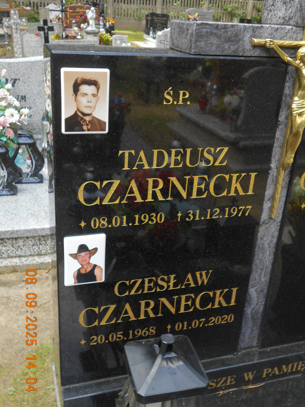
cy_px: 204
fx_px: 458
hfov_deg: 36.8
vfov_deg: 47.9
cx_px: 152
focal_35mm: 39
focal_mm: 6.7
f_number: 3.9
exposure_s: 1/80
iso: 80
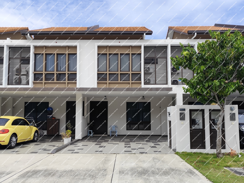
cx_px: 122
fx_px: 162
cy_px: 92
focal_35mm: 23
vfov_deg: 58.9
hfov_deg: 73.9
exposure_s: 1/835
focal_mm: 6.14
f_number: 1.65
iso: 50
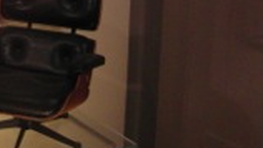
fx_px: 509
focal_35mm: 73
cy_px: -45
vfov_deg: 15.7
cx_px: -37
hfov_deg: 26.4
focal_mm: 4.4
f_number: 2.4
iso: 400
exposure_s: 1/30
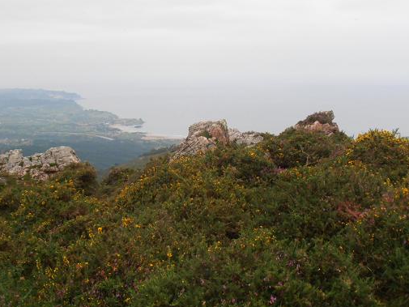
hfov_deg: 41.2
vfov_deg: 31.5
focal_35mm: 46
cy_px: 155
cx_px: 212
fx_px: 544
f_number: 4.2
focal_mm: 7.87
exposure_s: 1/320
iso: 400
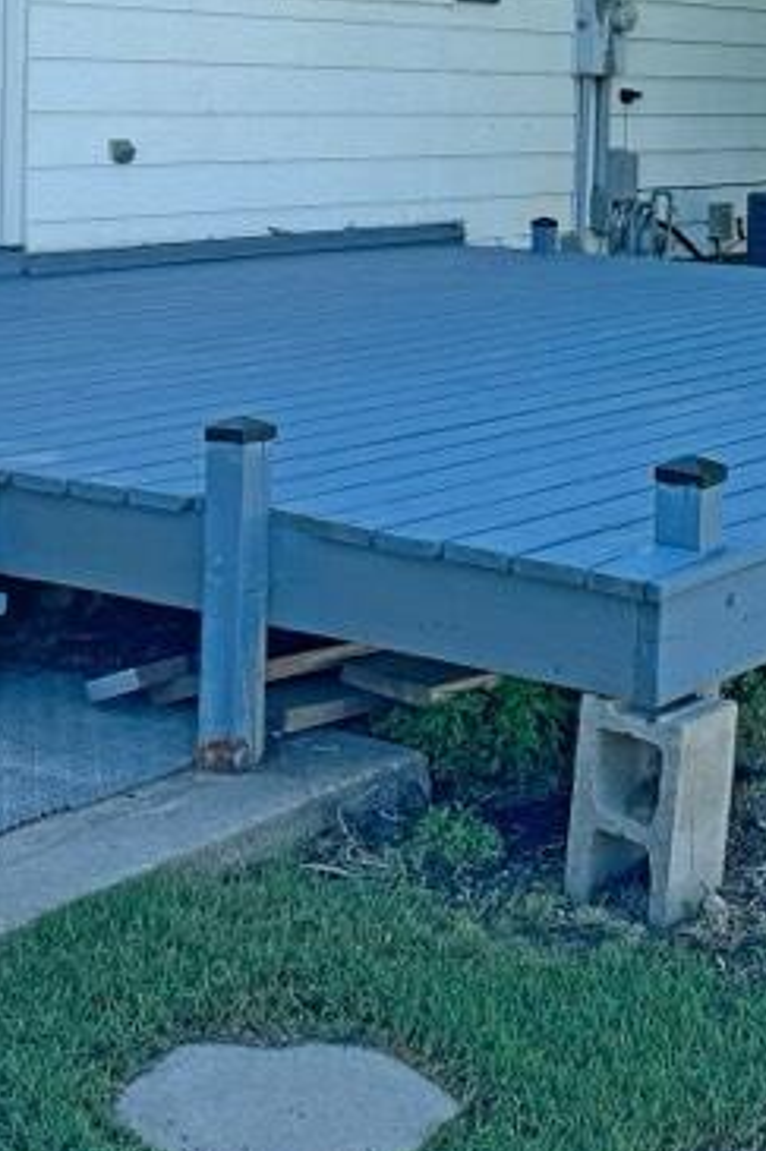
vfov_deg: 27.9
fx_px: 2236
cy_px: 139
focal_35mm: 70
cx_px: 444
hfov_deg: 19.4
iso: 80
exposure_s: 1/1366
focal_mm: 6.76
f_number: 1.78
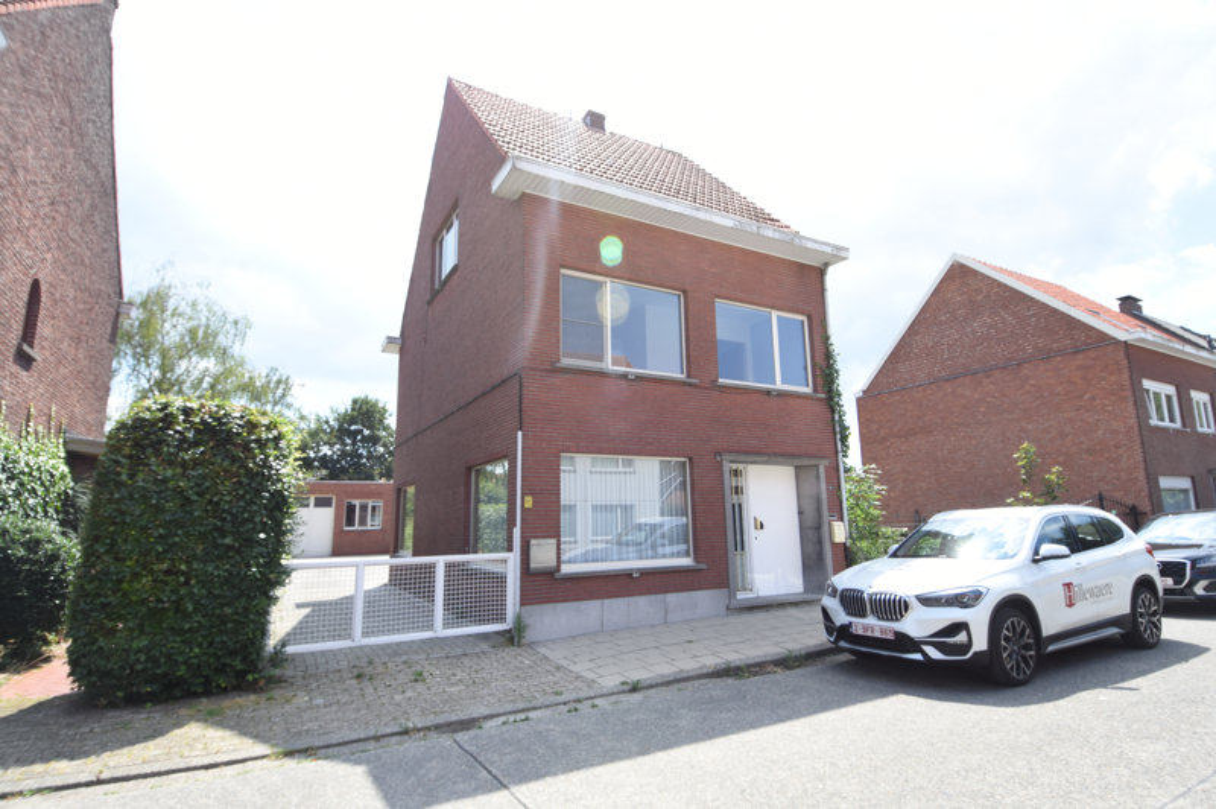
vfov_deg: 67.3
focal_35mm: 18
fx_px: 607
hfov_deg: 90.0
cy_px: 404
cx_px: 608
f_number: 7.1
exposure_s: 1/250
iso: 200
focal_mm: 12
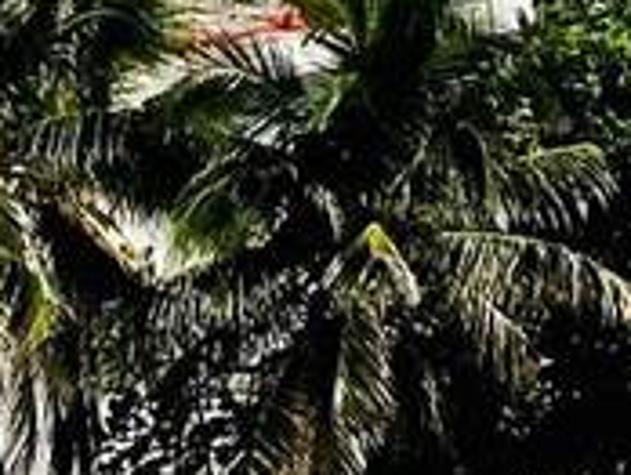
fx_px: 6444
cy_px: -609
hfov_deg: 5.6
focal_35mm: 353
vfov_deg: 4.2
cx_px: 598
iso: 64
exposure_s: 1/4184
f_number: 1.78
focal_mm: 6.86
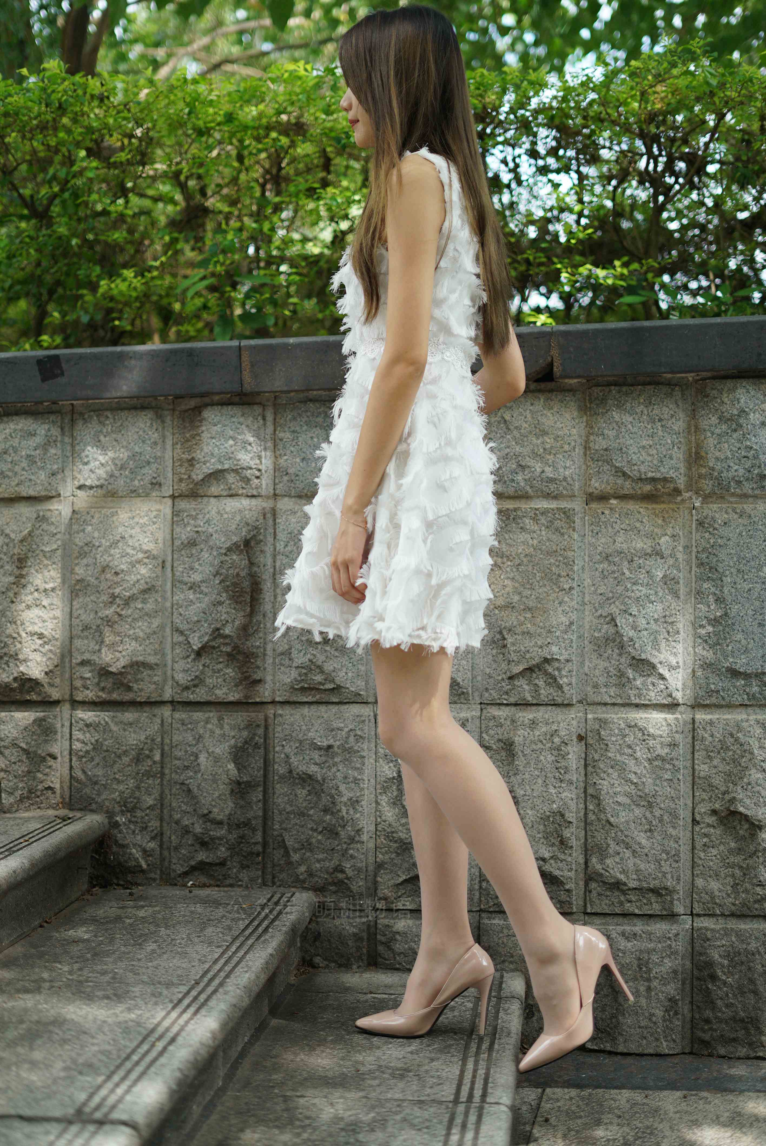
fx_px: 1594
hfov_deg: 27.0
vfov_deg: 39.6
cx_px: 383
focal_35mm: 50
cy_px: 573
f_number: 2
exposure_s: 1/2000
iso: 320
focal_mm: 50
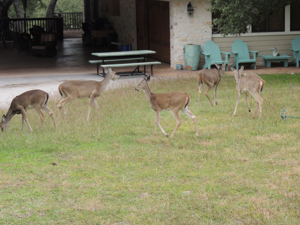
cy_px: 112
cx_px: 150
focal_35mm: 105
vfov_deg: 14.1
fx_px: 910
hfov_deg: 18.7
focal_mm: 18.7
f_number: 4.2
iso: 100
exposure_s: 1/125
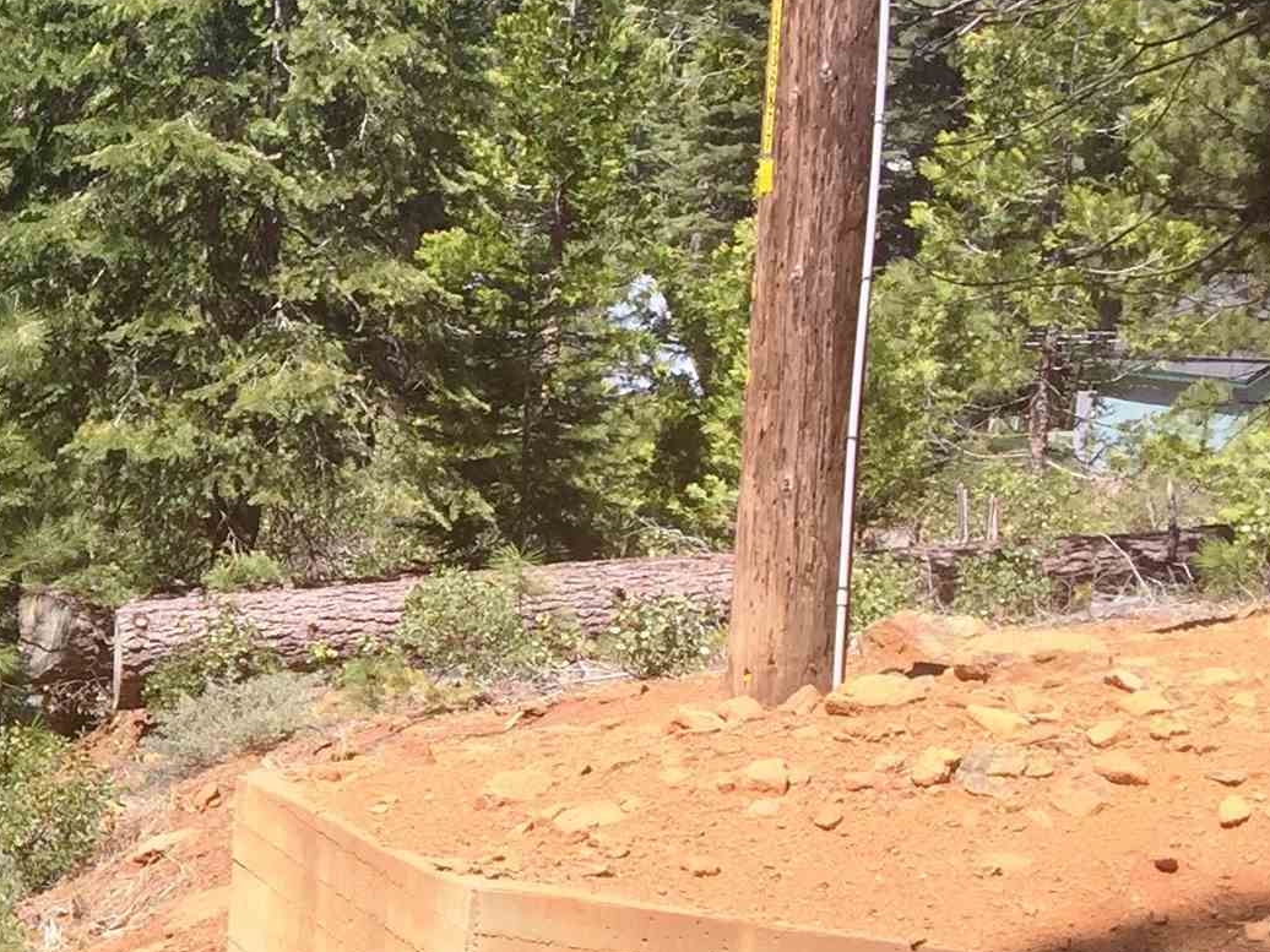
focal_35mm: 86
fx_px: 3155
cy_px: 733
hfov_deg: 20.3
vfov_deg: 17.1
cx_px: -498
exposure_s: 1/879
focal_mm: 4.15
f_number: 2.2
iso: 32
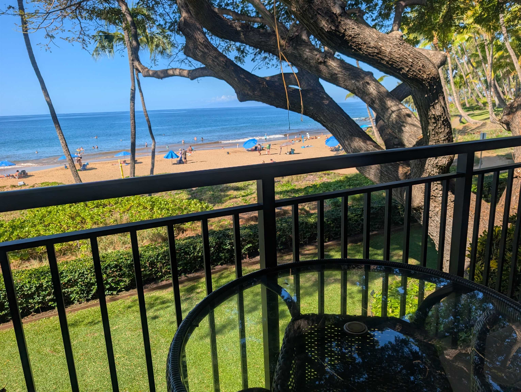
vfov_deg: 56.9
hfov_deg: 71.5
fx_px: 362
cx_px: 260
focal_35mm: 24
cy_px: 196
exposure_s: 1/1018
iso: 22
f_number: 1.68
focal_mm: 6.9
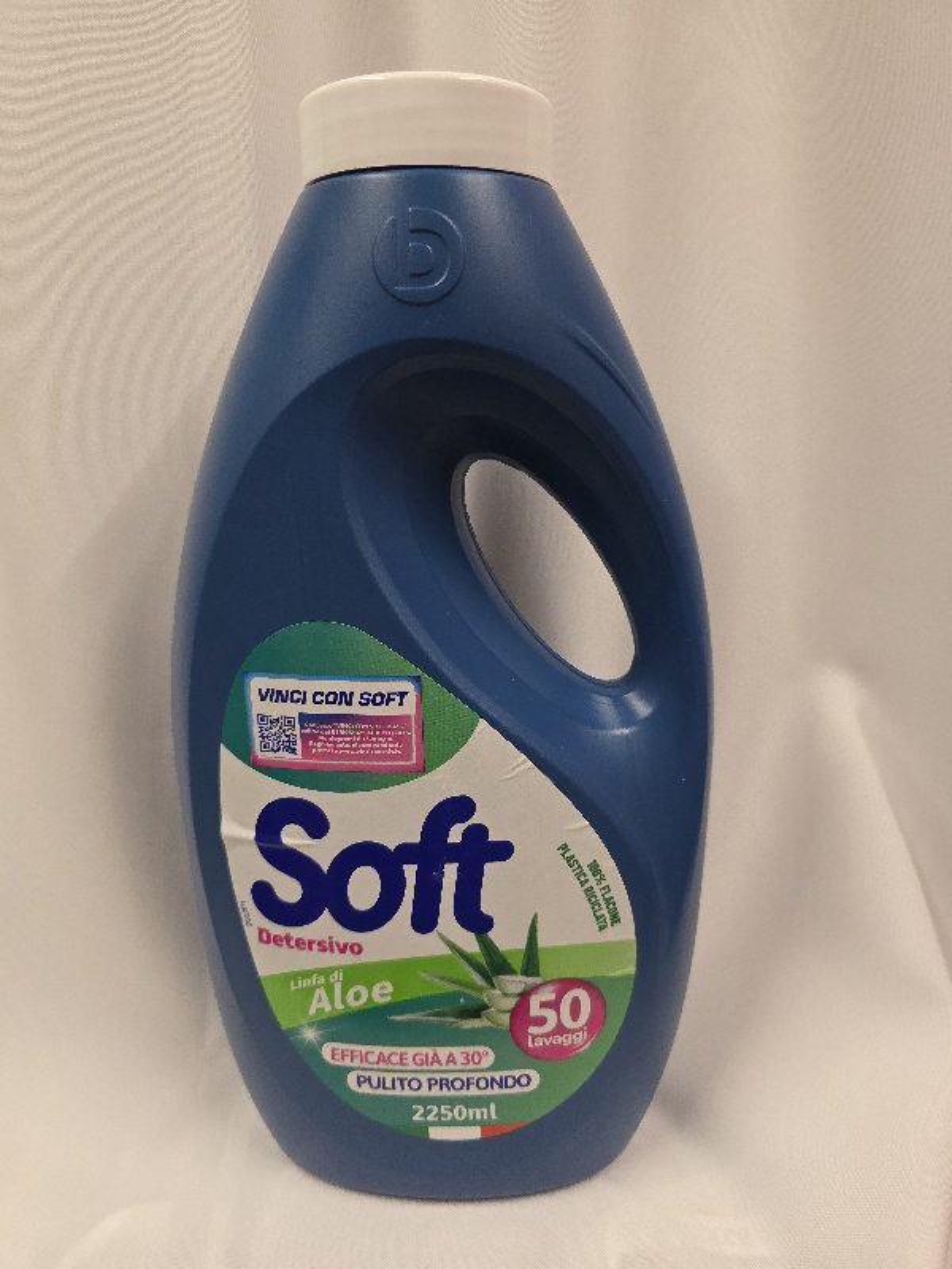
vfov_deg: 73.9
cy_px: 634
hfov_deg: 58.9
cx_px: 476
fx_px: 843
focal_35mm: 23
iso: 500
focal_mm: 6.3
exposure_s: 1/101
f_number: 1.7
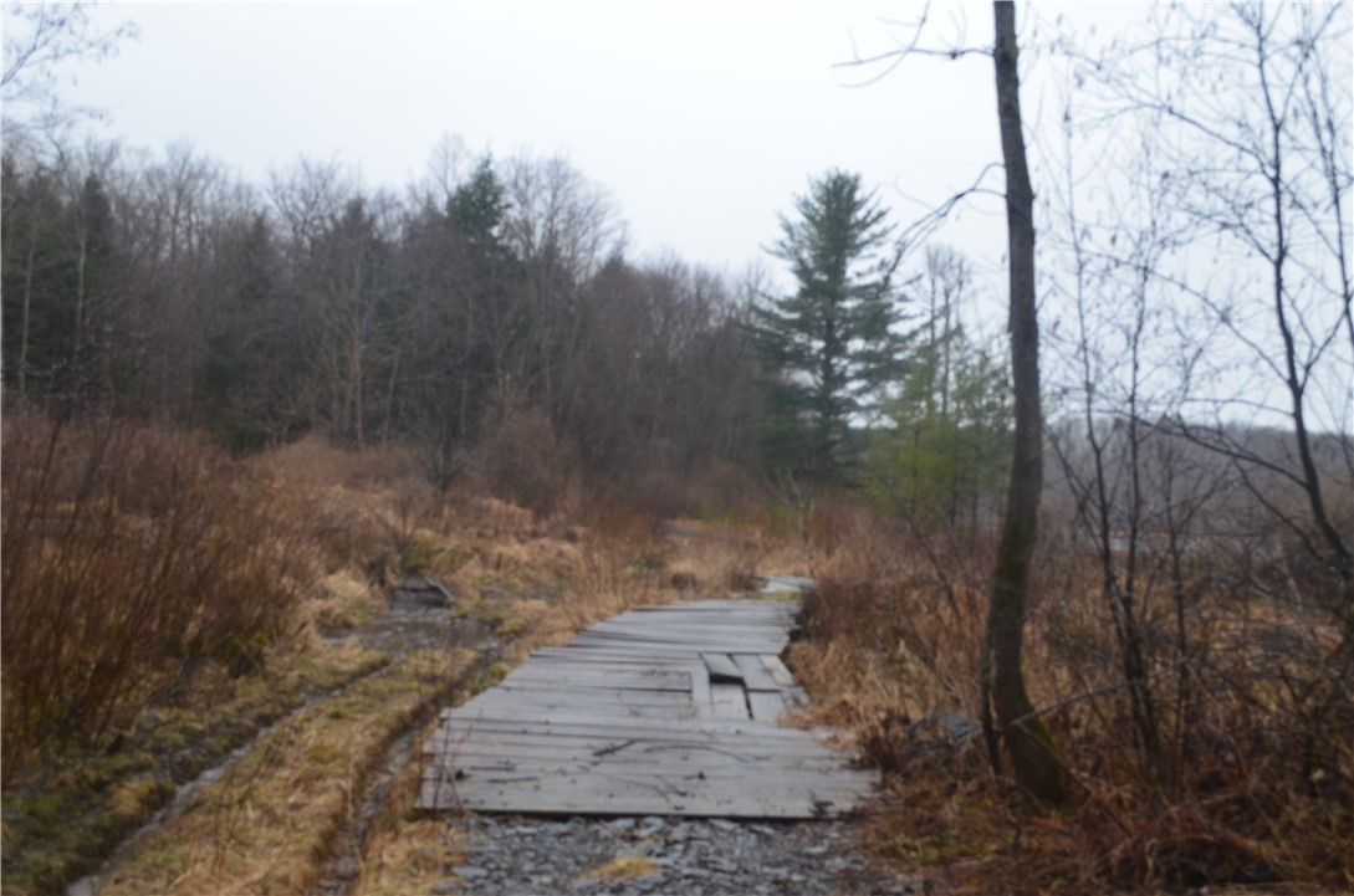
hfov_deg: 53.2
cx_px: 677
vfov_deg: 36.7
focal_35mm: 36
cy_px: 448
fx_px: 1351
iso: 800
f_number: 8
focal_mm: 24
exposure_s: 1/60
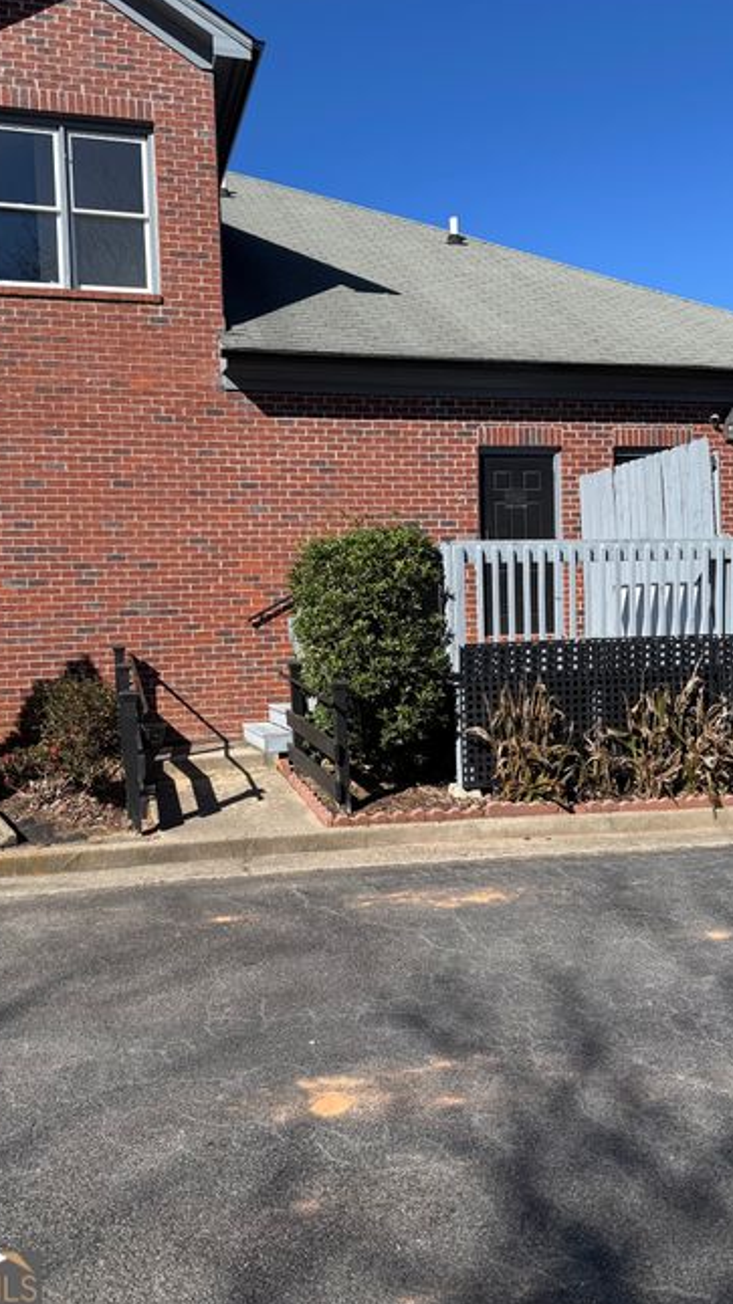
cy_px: 645
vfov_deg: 69.9
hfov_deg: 42.8
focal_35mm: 27
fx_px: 934
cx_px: 345
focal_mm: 6.76
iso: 80
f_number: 1.78
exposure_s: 1/3597
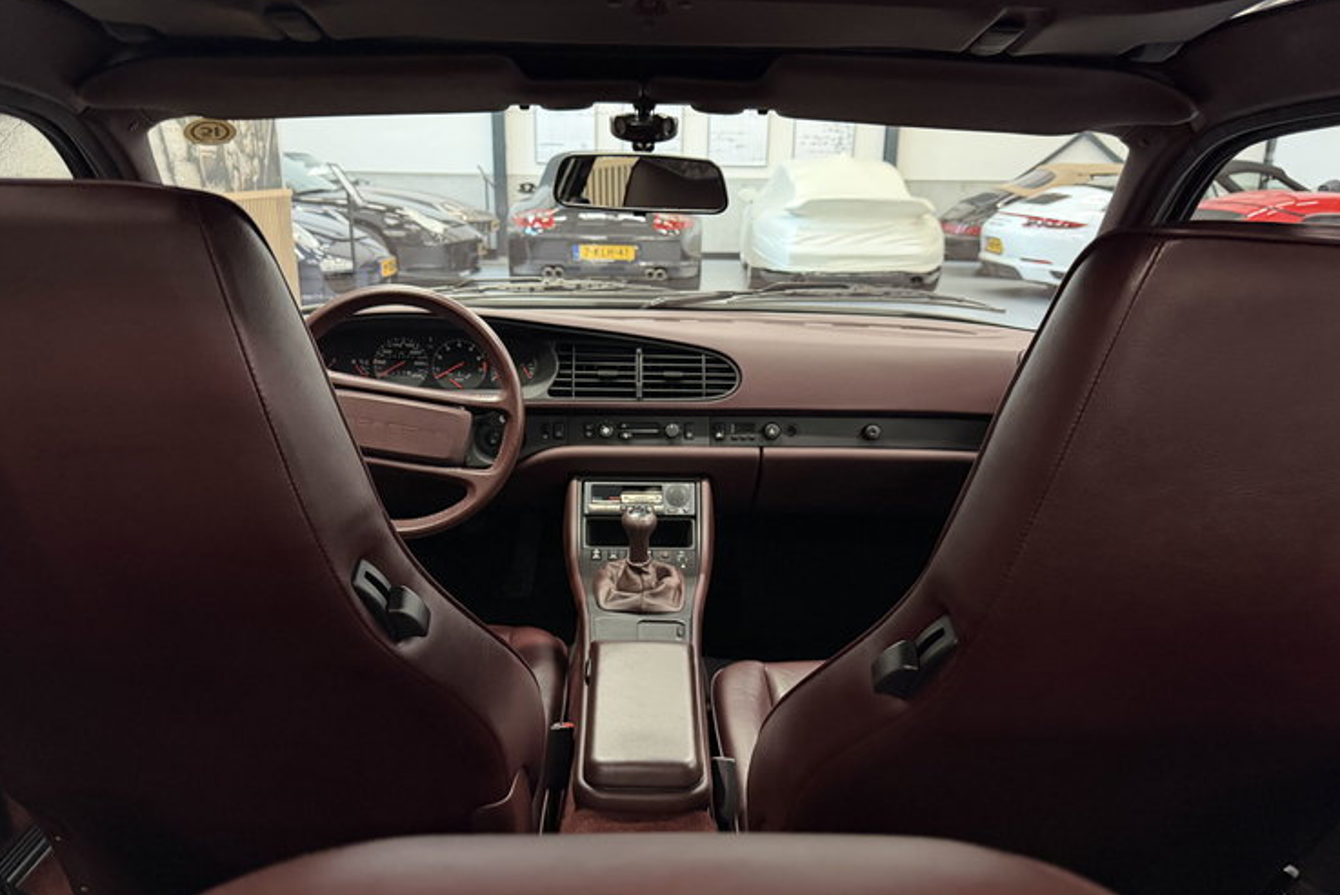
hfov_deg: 69.4
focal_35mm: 26
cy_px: 497
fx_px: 968
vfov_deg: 49.5
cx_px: 651
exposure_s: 1/33
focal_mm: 6.76
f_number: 1.78
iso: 640
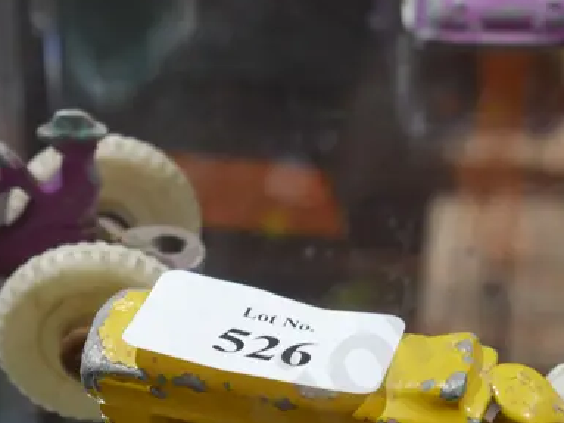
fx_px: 1743
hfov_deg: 18.3
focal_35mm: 107
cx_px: 187
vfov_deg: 13.5
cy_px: 499
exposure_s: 1/60
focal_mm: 20
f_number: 4.4
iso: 400
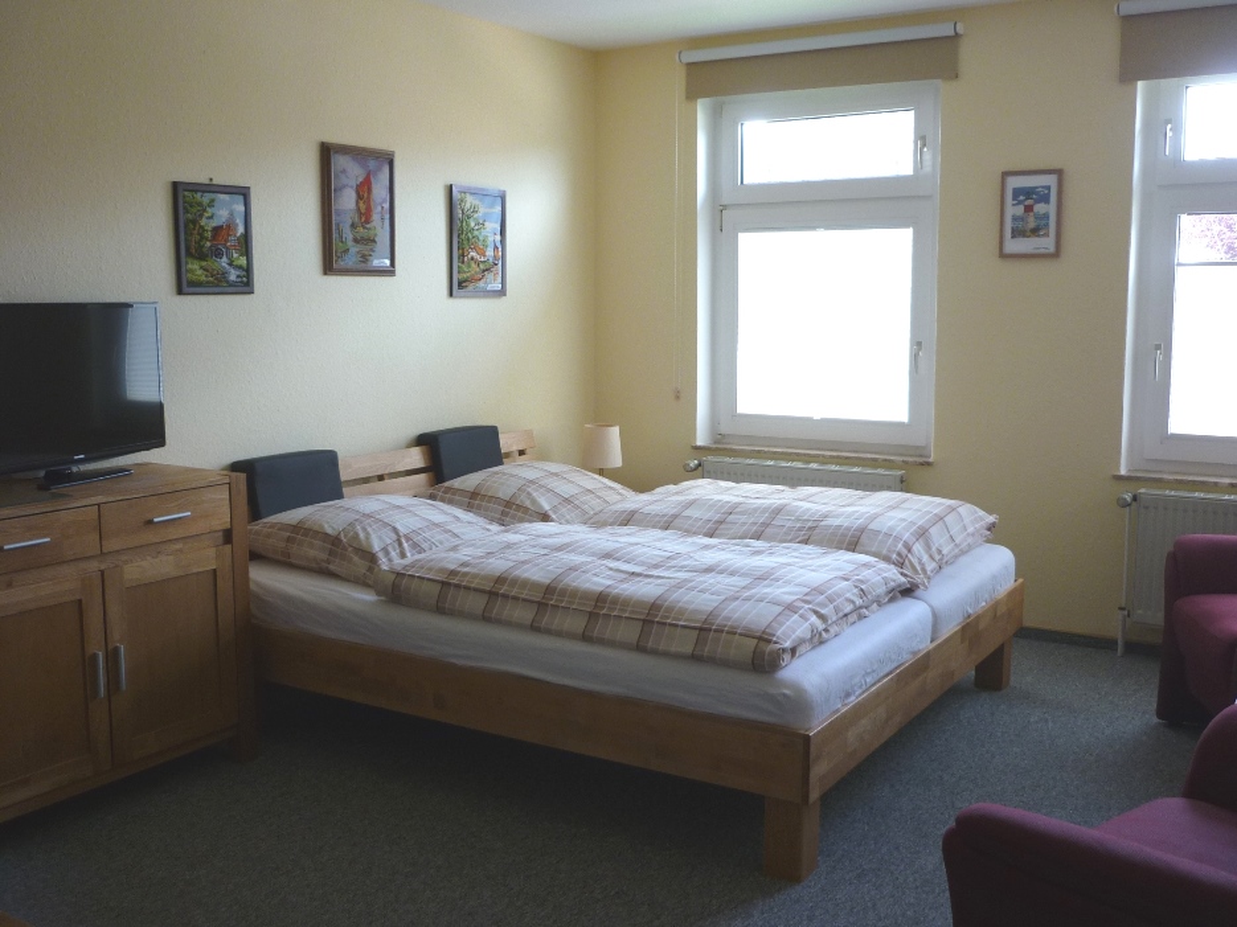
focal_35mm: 33
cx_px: 618
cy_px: 464
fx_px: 1179
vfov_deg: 42.9
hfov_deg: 55.4
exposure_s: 1/30
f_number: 2.8
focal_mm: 5.5
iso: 80
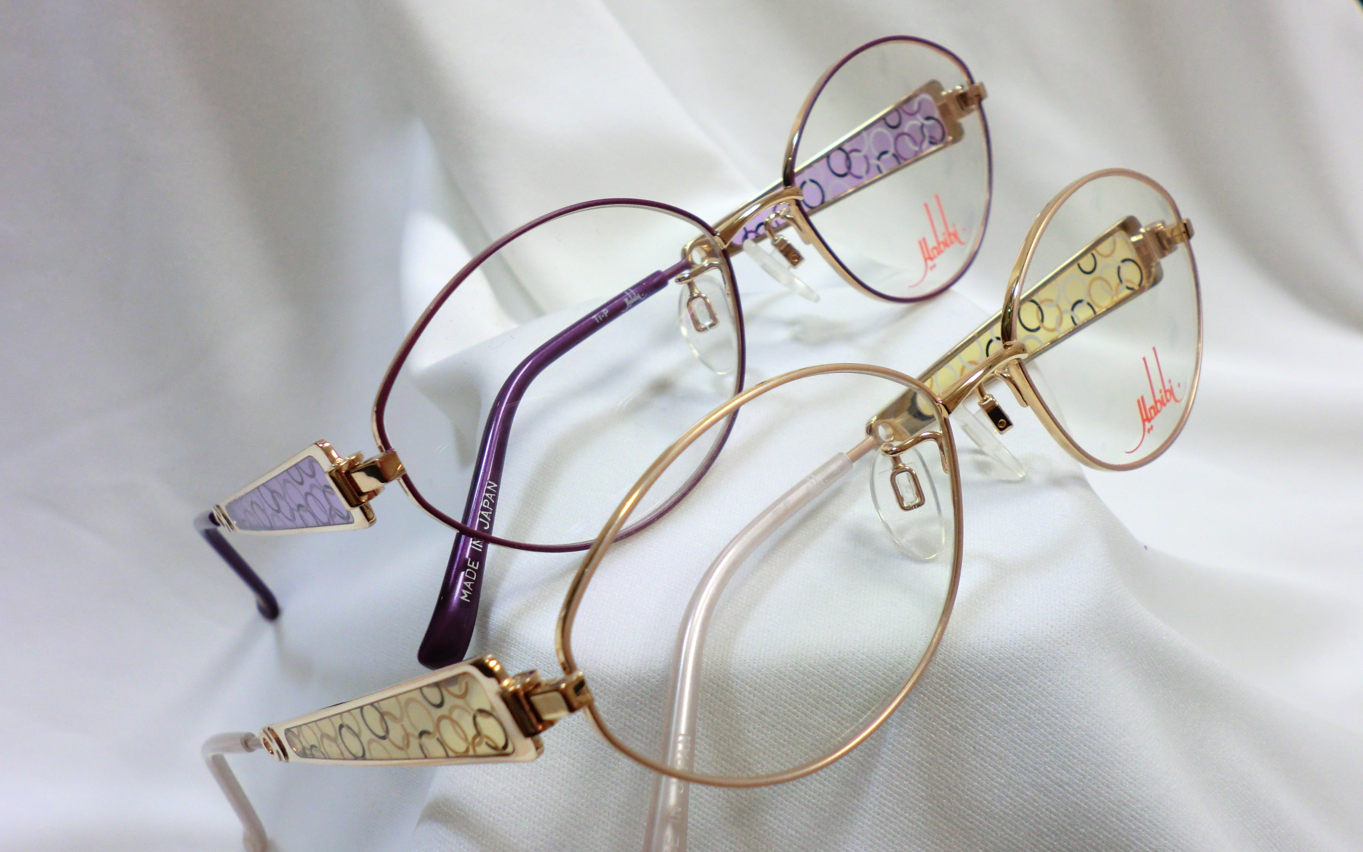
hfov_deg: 56.7
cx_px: 680
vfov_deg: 37.2
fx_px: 1263
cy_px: 465
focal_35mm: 34
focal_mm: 5.8
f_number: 3.5
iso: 100
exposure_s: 1/60
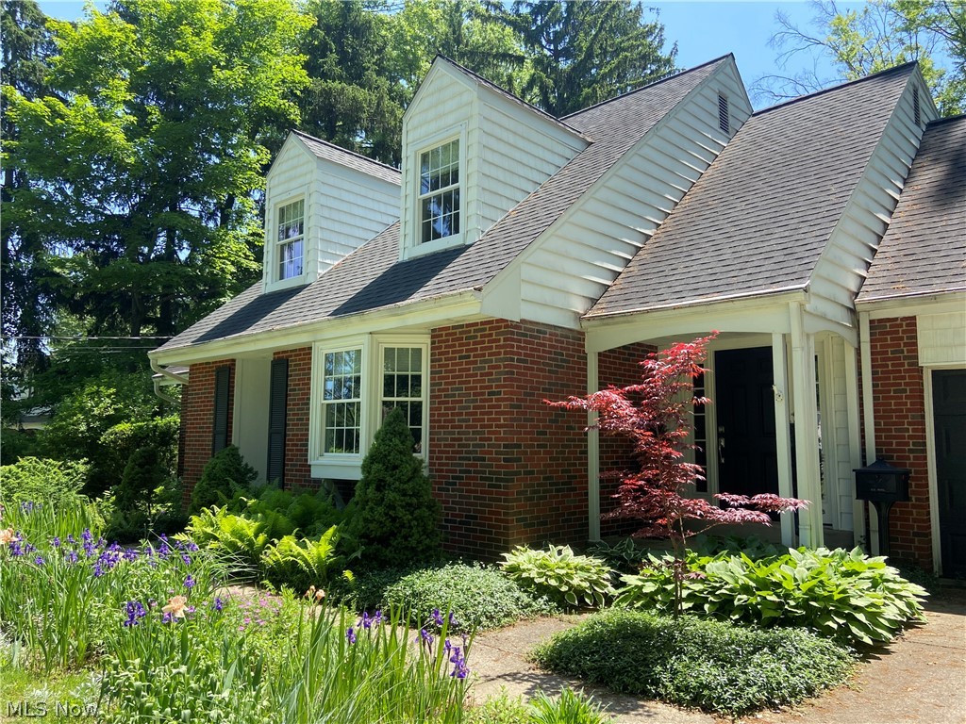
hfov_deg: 67.3
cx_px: 483
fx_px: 726
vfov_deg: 53.1
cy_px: 362
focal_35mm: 26
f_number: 1.8
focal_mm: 4.25
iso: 32
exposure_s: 1/719
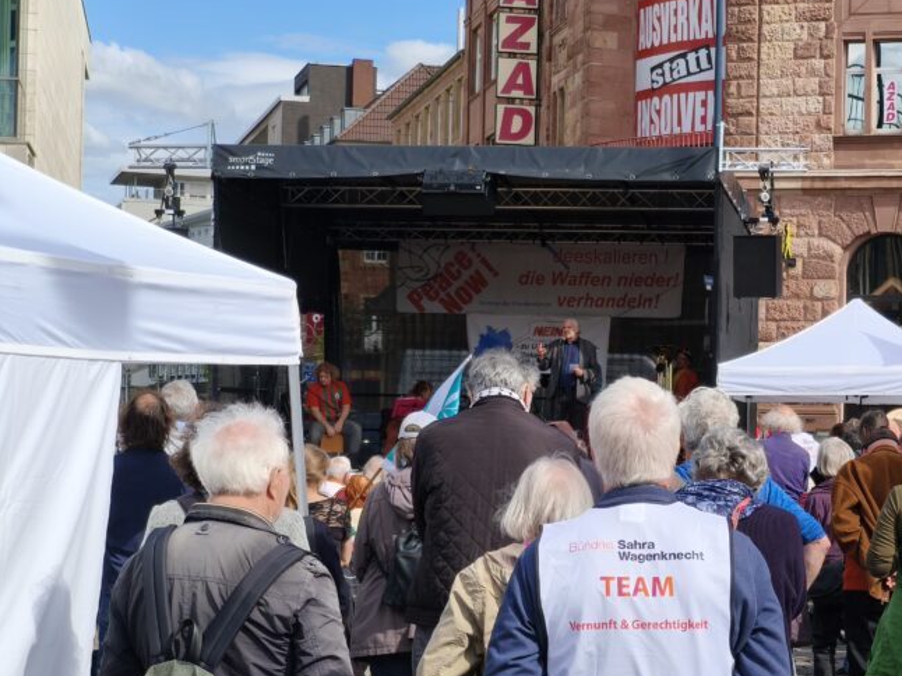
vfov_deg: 16.0
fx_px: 2396
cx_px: 691
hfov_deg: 21.1
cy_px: 404
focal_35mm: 92
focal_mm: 7.1
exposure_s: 1/858
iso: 50
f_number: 1.9
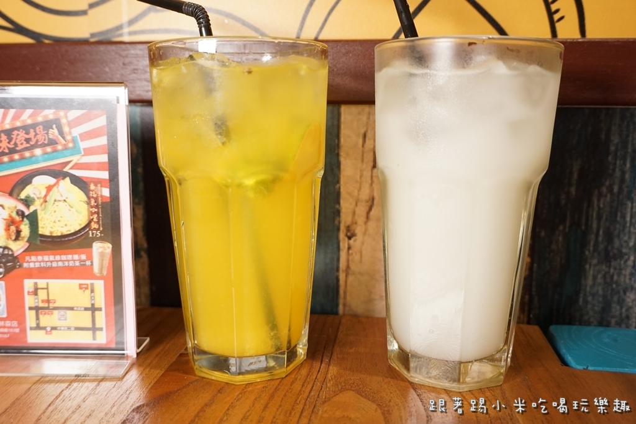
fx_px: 583
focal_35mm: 33
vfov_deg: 40.0
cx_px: 318
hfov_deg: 57.2
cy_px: 212
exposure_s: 1/60
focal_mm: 22
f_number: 4
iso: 800
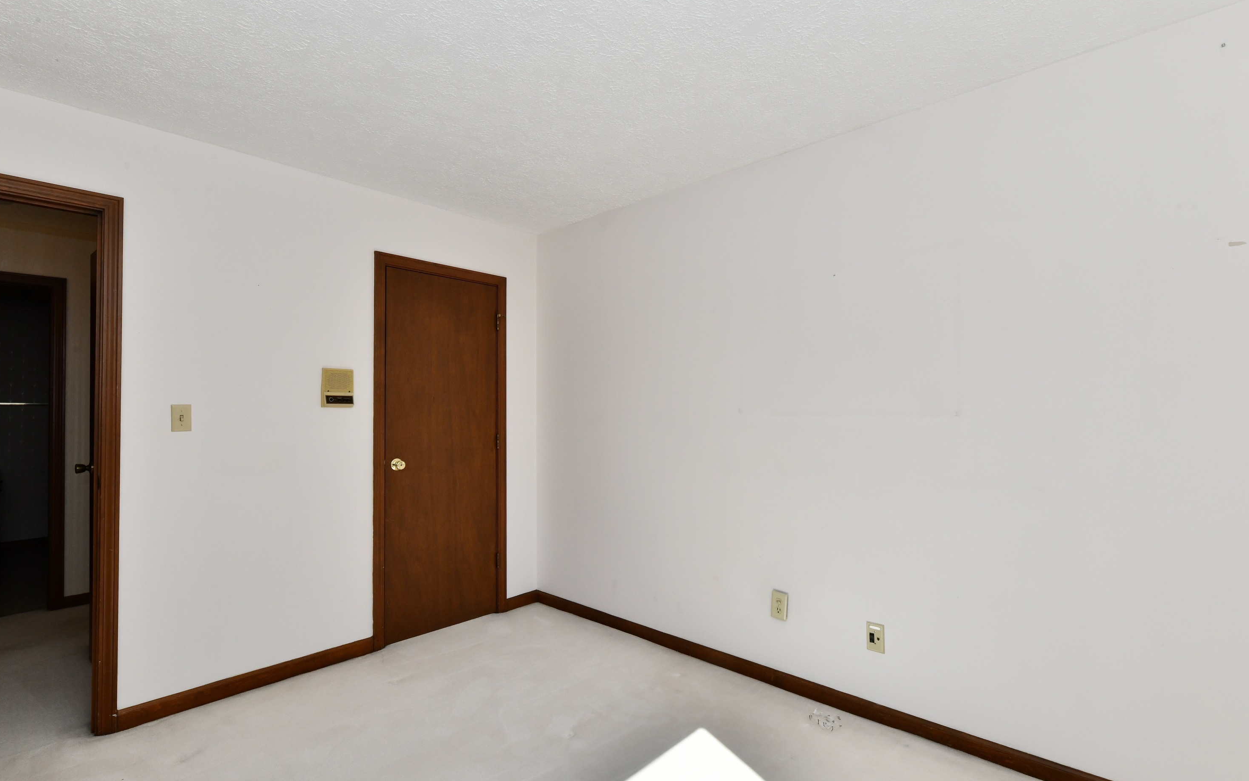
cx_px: 631
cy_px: 415
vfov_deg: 67.9
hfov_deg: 94.4
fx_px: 579
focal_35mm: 17
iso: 640
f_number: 14
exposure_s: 1/250
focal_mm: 16
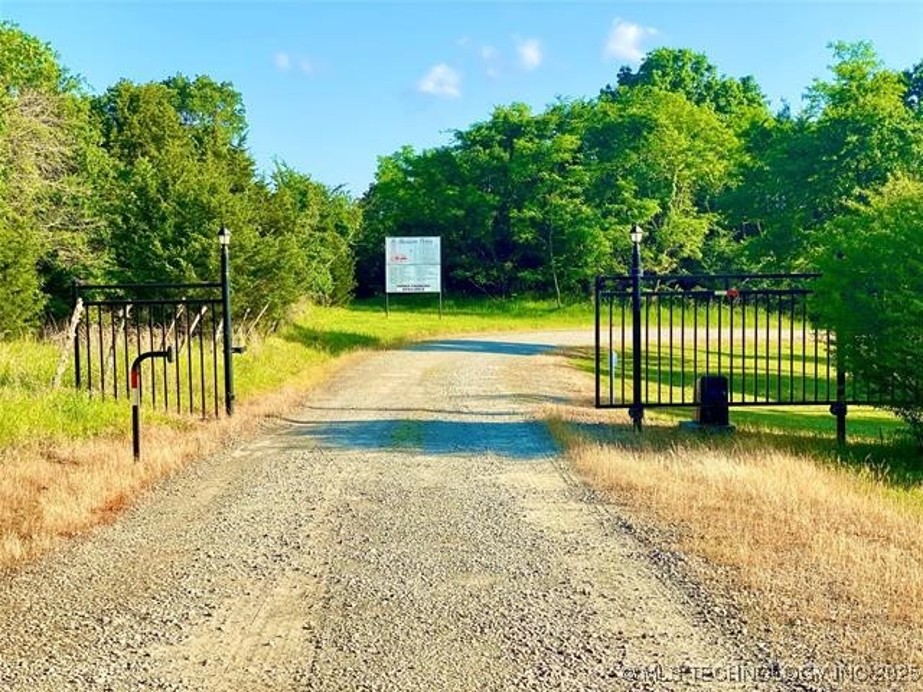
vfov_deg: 28.0
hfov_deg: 36.8
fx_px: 1387
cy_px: 346
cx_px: 462
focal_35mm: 52
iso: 20
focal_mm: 6
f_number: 2
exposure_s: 1/872
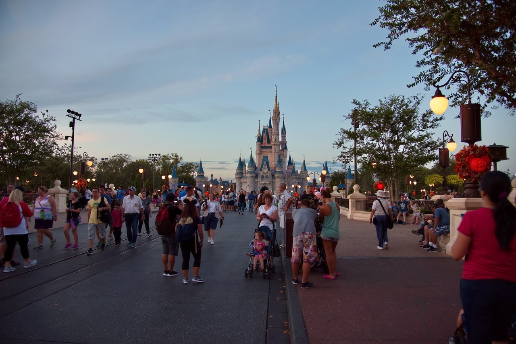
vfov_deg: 53.2
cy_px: 172
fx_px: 344
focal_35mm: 24
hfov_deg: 73.7
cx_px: 258
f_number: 4
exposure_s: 1/50
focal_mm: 24
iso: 140
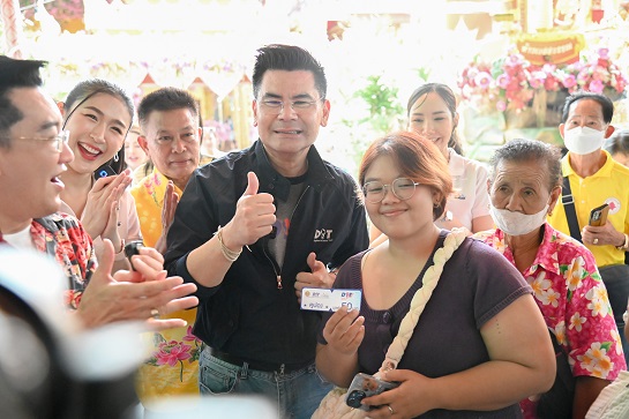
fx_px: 699
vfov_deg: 33.4
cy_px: 210
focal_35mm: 40
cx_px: 314
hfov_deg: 48.5
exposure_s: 1/400
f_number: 4
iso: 11400
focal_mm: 40
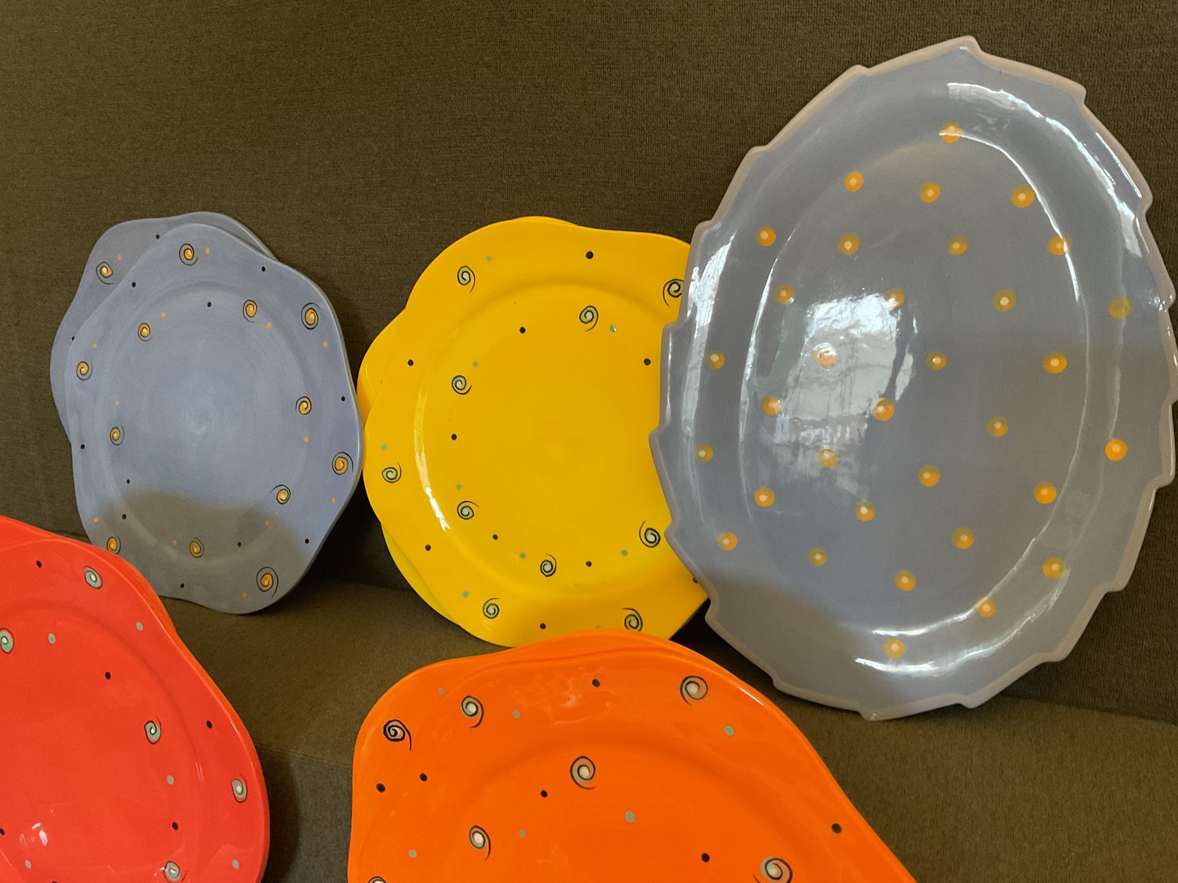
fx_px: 987
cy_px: 442
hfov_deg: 61.7
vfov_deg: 48.2
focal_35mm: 29
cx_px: 589
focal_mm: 3
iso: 250
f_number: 1.8
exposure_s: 1/60
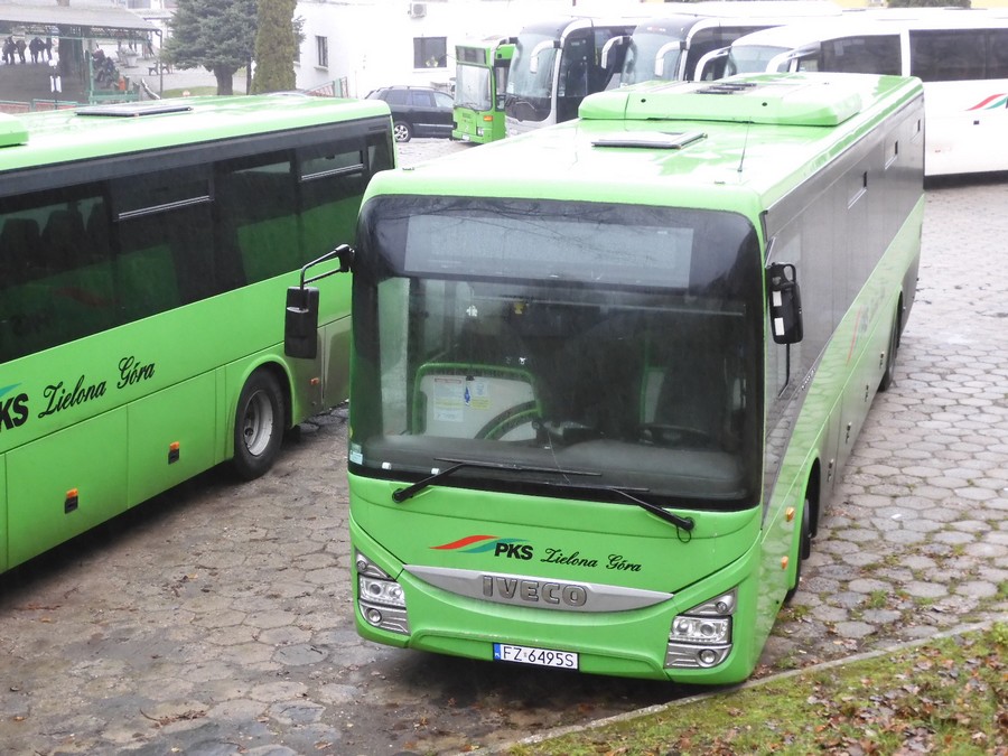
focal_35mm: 57
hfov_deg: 33.8
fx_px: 1660
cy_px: 378
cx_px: 504
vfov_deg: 25.7
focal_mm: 10.2
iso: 560
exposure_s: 1/60
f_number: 4.5
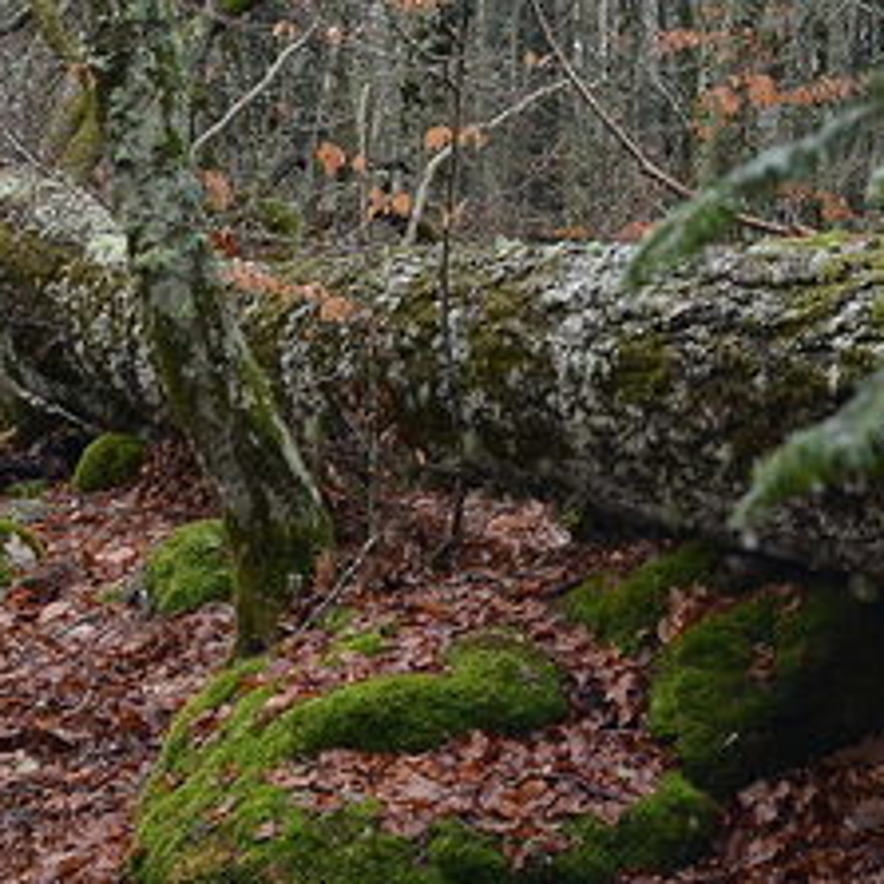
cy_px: 279
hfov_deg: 21.1
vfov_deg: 21.0
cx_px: 539
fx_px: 2369
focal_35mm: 82
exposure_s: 1/125
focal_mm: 24
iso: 100
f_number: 4
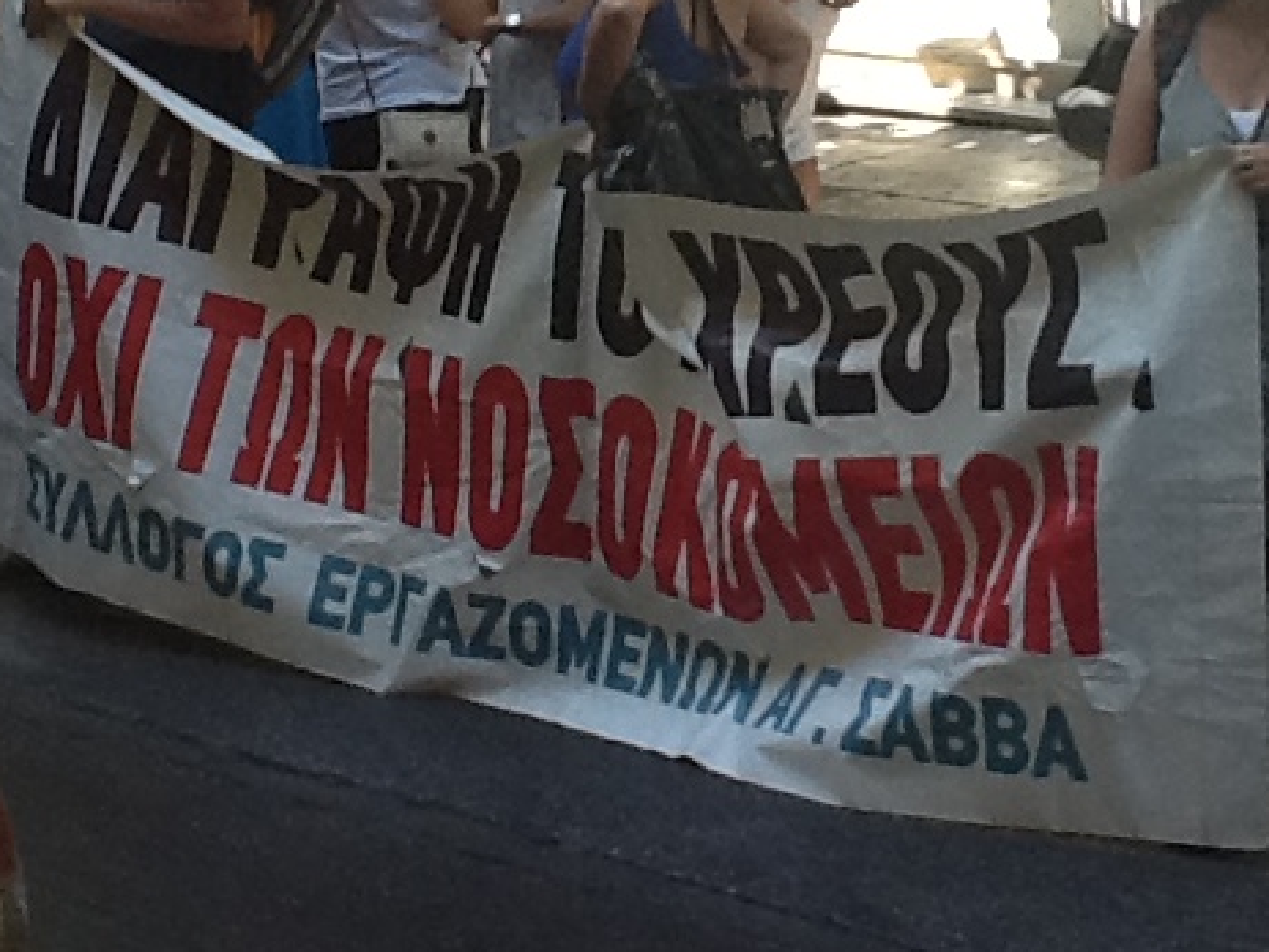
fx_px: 3336
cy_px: 175
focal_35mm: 91
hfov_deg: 21.4
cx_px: 889
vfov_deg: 16.1
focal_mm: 2.03
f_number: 2.4
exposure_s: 1/338
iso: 40
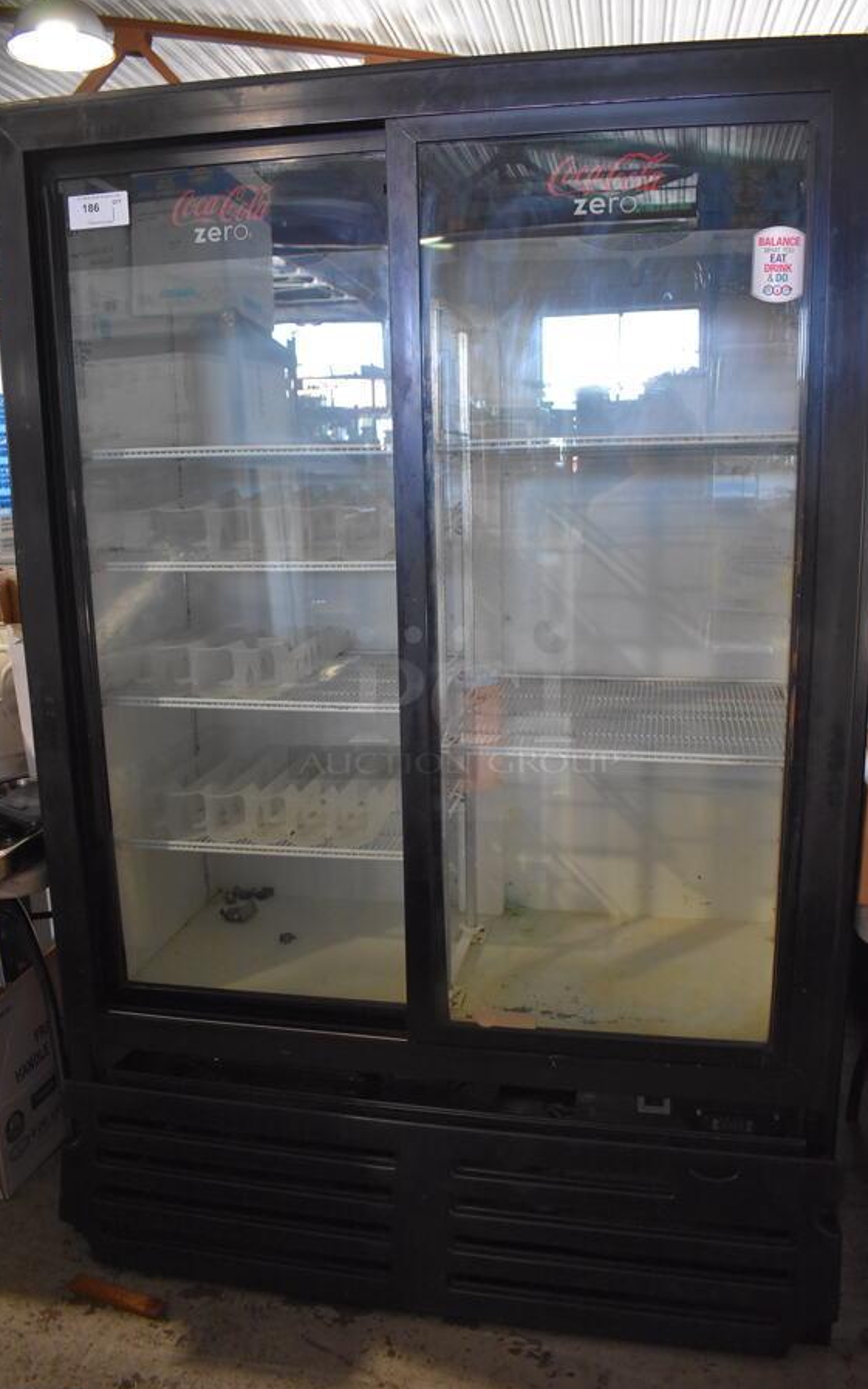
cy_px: 698
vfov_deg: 66.5
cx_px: 461
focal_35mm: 28
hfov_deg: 44.5
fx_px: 1060
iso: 2200
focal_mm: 18
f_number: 3.5
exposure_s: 1/125
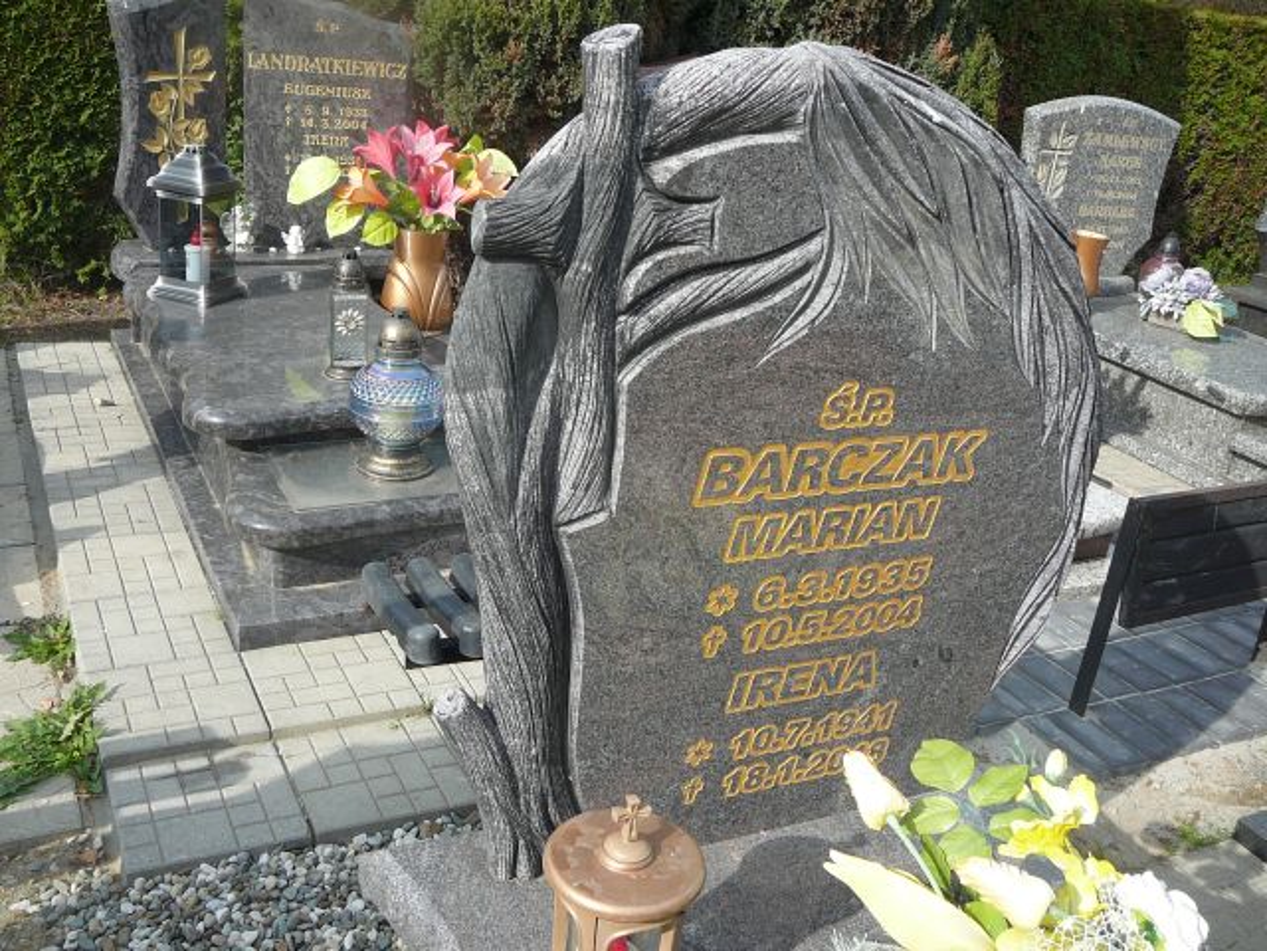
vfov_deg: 40.7
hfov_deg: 52.6
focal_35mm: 35
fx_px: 1281
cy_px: 476
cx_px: 634
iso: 80
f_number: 2.8
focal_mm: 5.2
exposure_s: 1/640
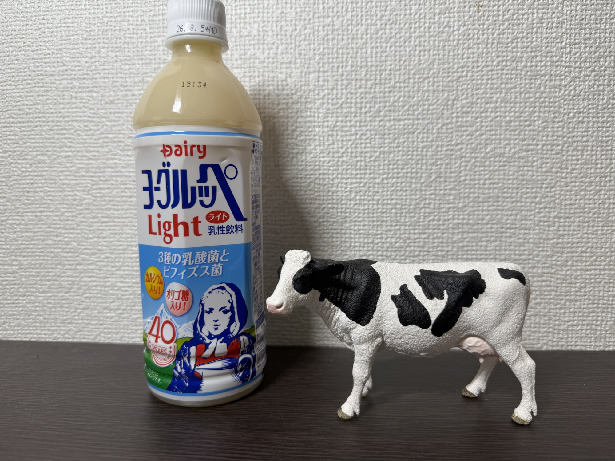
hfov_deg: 71.6
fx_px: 426
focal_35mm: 24
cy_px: 230
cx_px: 308
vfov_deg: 56.8
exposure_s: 1/94
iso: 64
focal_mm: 6.76
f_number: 1.78
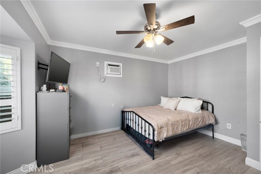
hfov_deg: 108.4
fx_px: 94
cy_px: 87
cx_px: 130
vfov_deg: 85.4
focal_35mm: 13
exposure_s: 1.3
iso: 250
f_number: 5.6
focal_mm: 13
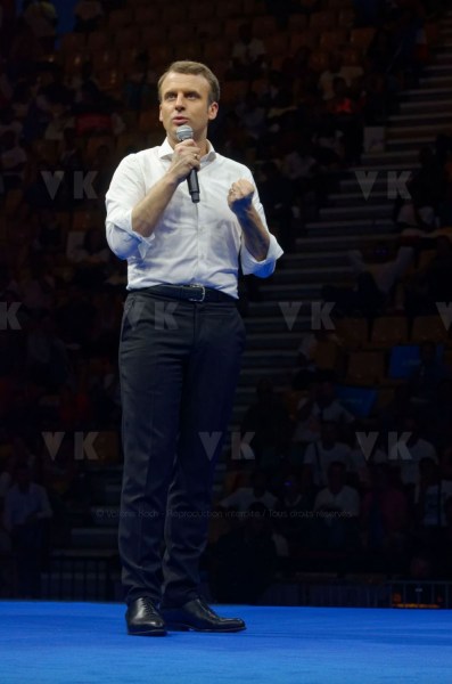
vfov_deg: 15.2
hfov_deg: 10.1
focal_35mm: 135
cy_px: 342
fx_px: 2556
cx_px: 226
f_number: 5.6
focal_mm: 90
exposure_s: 1/100
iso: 1000
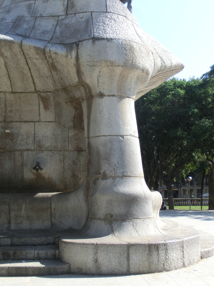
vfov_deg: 33.8
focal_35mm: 57
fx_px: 470
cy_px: 143
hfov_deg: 25.7
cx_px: 107
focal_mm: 10.04
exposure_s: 1/320
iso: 100
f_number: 4.5
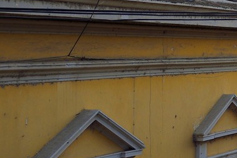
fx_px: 1059
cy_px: 55
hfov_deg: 11.3
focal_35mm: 161
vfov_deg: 8.5
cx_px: 501
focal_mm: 38
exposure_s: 1/500
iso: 200
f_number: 7.1
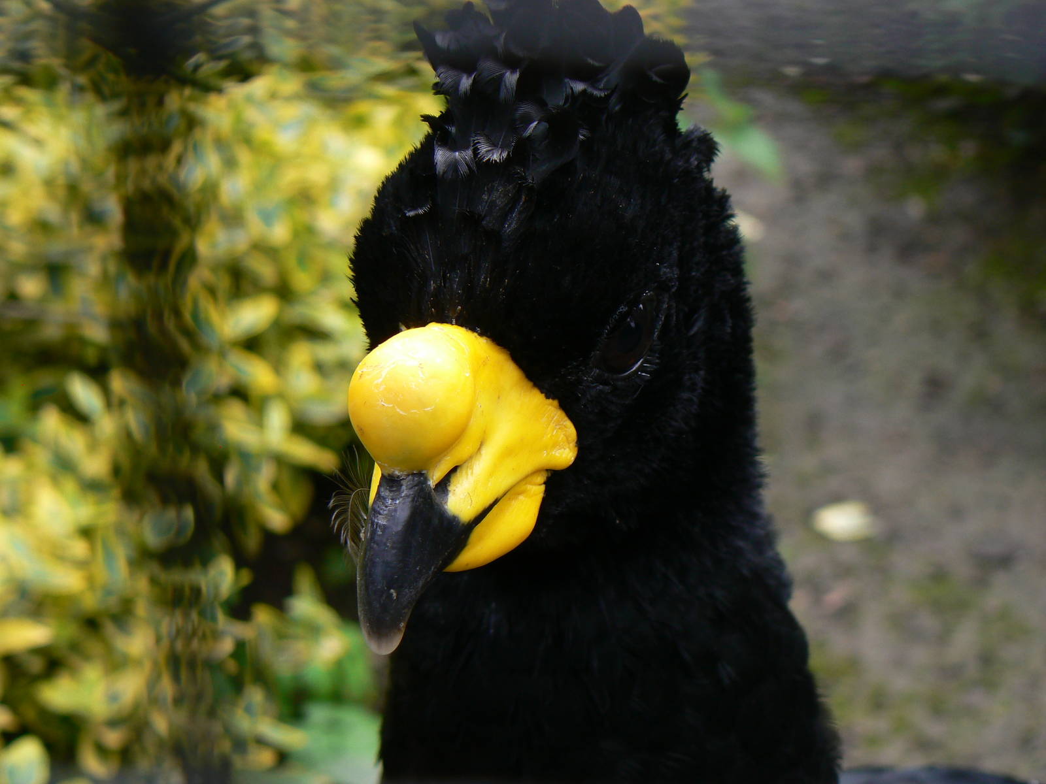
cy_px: 392
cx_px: 523
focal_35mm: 97
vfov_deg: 15.2
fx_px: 2931
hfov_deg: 20.2
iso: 80
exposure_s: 1/125
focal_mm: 16.2
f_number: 4
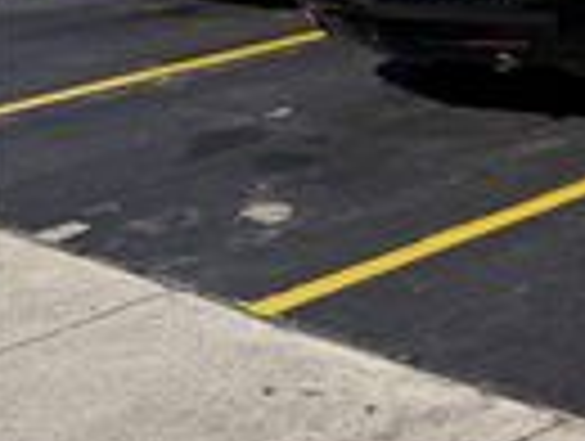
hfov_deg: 16.9
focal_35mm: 92
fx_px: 1558
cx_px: 1107
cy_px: -304
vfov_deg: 14.5
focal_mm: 6.76
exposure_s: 1/6711
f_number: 1.78
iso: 80
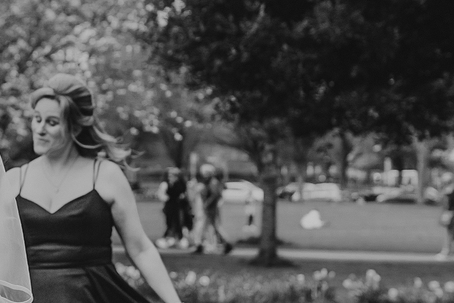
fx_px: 1375
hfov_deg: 17.7
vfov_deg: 12.6
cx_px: -123
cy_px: 141
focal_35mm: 109
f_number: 2.8
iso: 200
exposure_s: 1/2000
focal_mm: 35
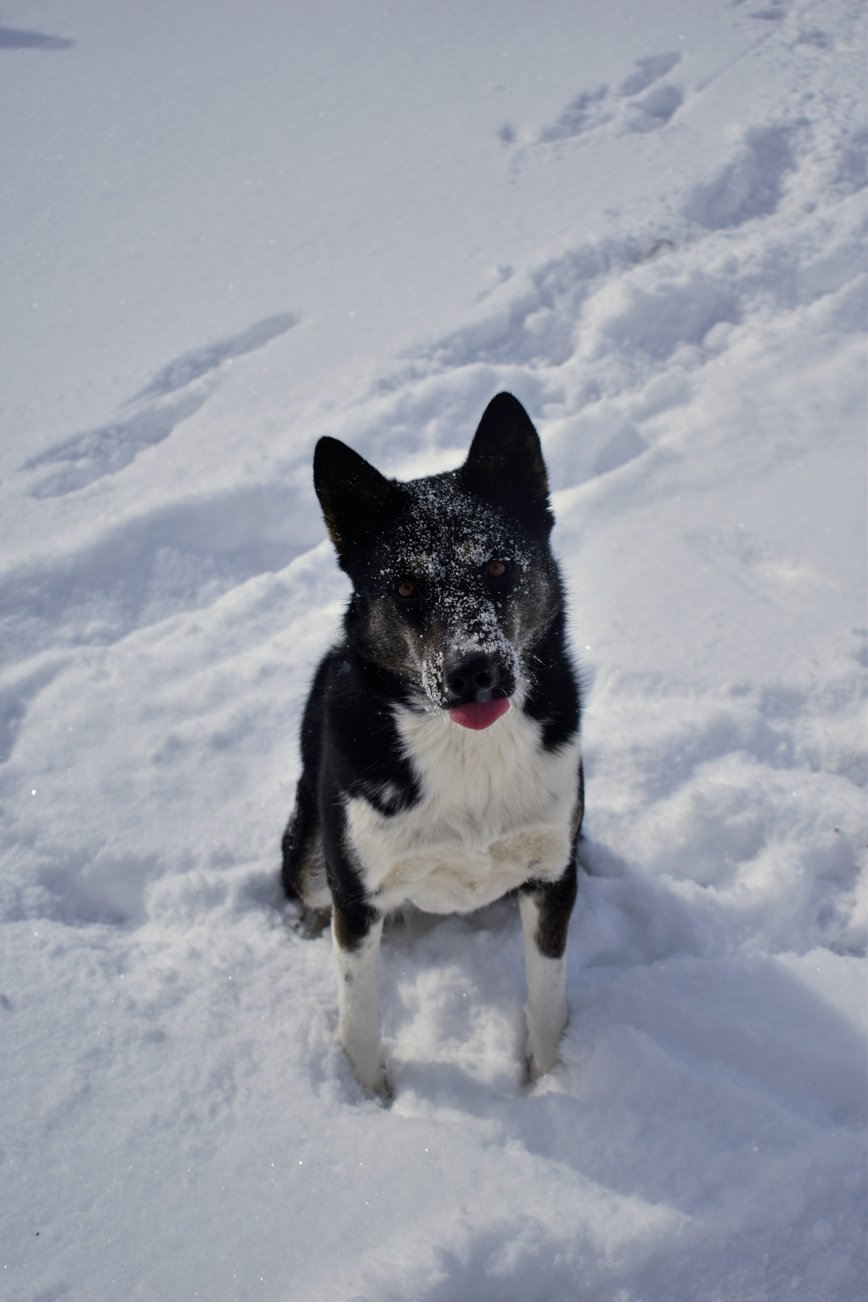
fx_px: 1844
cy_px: 651
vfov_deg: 38.9
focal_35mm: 51
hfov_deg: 26.5
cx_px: 434
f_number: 4.5
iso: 100
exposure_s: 1/2500
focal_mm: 34
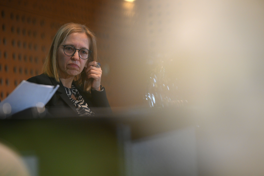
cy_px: 88
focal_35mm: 195
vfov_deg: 7.0
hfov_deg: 10.5
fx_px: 1430
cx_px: 132
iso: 3200
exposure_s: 1/160
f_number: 4
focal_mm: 195
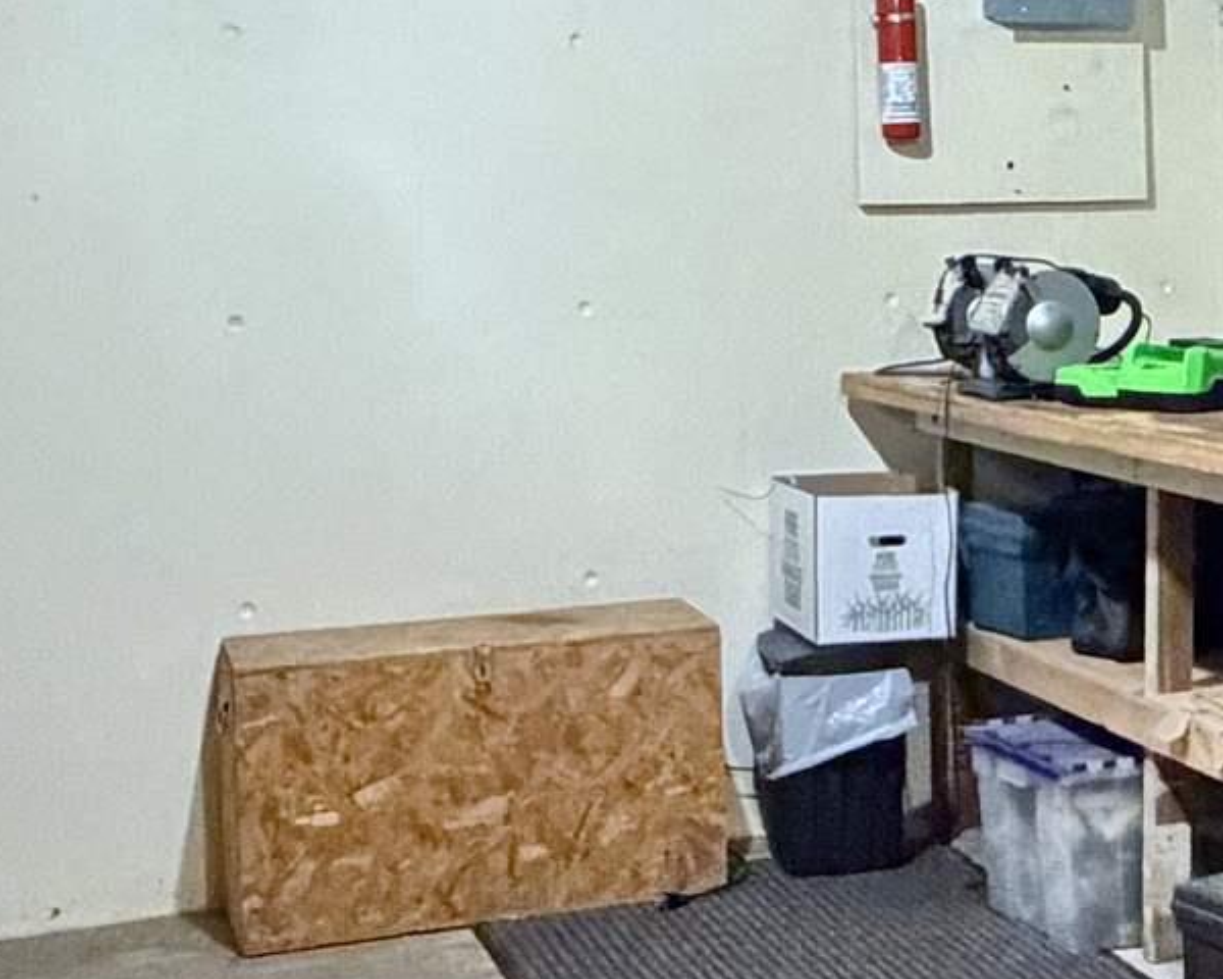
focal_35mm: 70
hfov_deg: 25.6
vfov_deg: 21.7
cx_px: 1258
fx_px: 2534
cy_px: 255
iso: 1250
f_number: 2.2
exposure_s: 1/40
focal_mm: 2.22
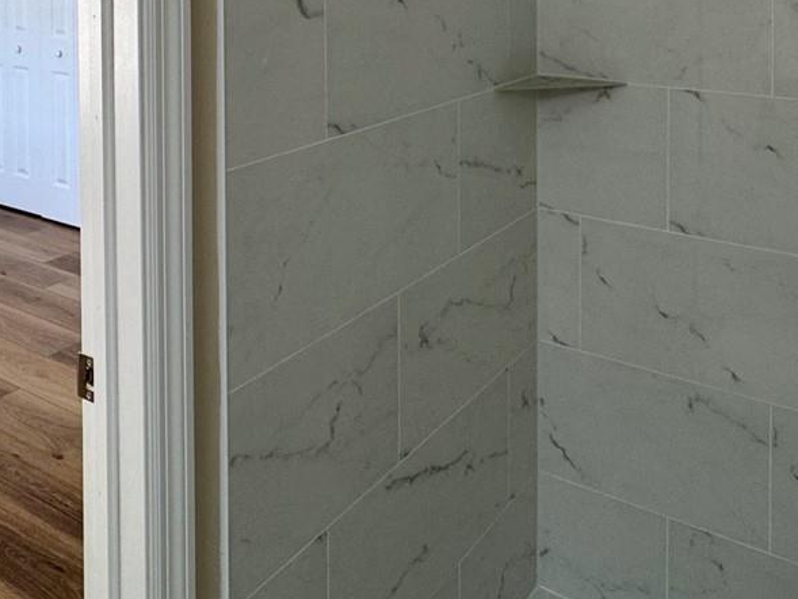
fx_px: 876
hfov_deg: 48.9
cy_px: -39
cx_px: 429
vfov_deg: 33.5
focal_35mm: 38
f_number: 2.2
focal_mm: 2.22
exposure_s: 1/120
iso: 100
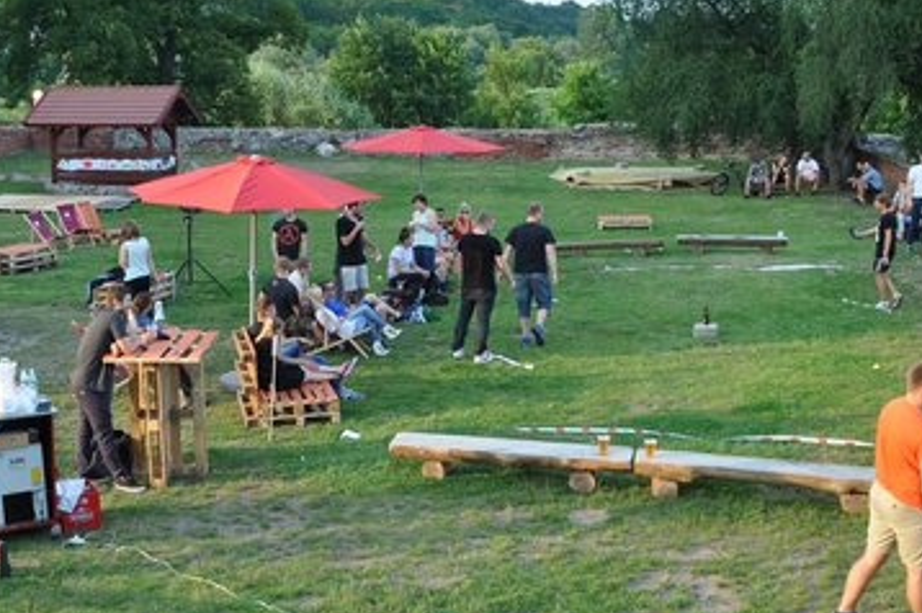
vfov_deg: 27.4
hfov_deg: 39.9
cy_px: 260
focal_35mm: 49
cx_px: 312
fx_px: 1254
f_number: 6.3
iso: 200
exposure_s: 1/160
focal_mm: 18
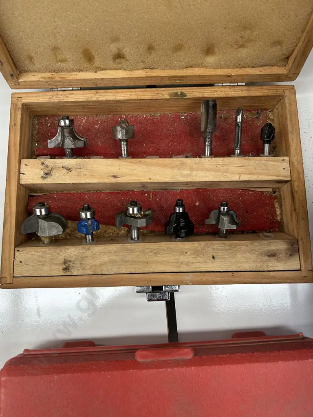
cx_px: 156
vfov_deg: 67.3
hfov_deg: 53.1
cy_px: 208
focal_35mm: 26
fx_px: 313
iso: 64
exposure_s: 1/121
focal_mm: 5.7
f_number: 1.5
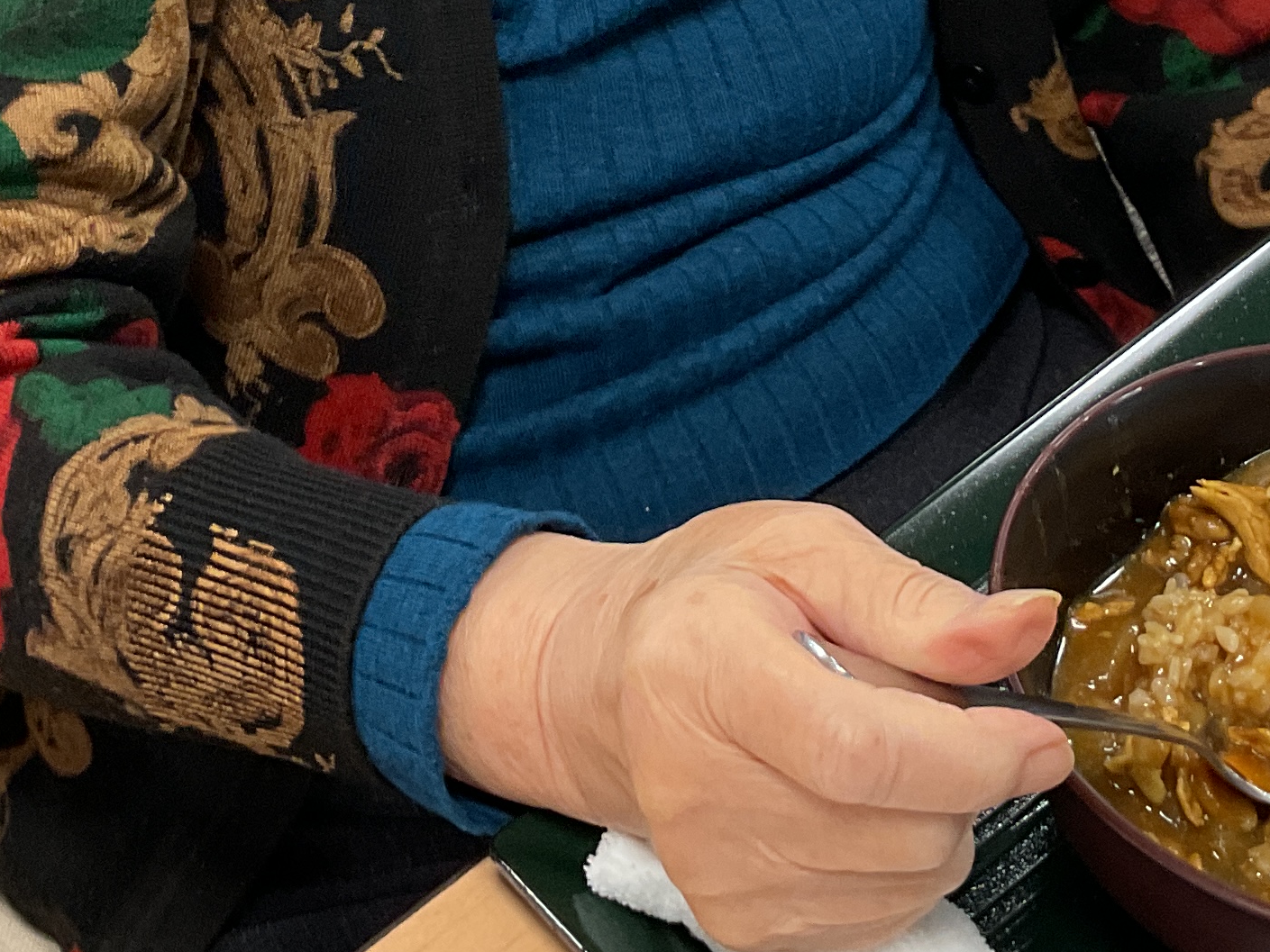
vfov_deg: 17.3
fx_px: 3045
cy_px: -40
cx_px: 680
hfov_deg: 23.6
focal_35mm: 83
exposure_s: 1/60
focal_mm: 3
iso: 80
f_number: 1.8
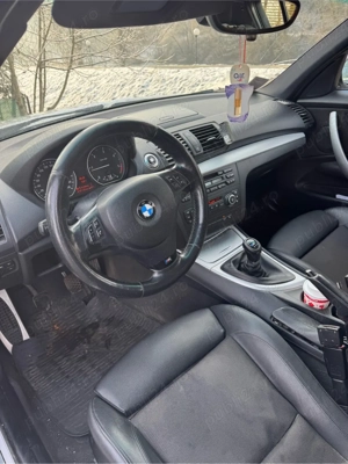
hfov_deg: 56.8
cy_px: 232
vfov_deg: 71.6
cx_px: 174
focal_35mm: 24
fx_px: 322
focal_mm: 6.76
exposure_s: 1/186
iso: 64
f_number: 1.78
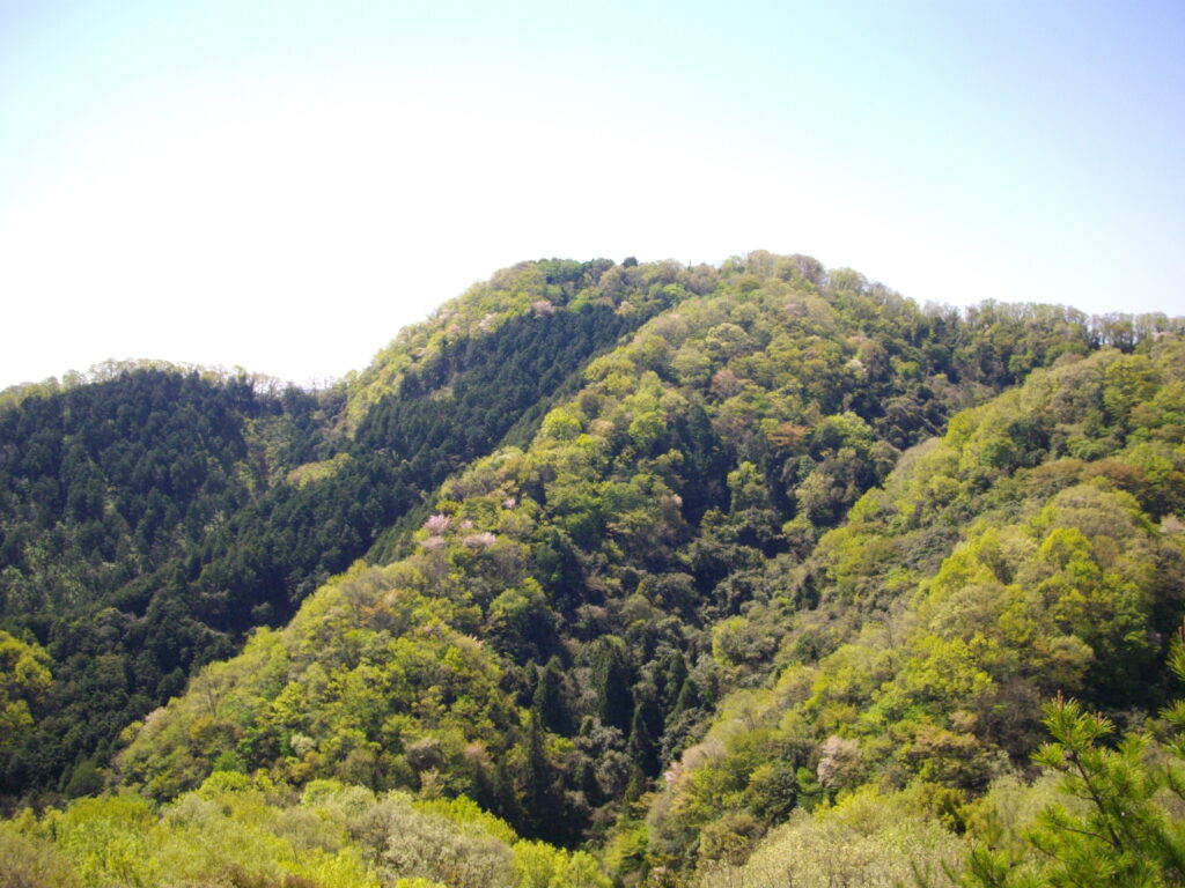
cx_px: 592
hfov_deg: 50.1
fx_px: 1267
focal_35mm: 37
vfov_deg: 38.7
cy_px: 444
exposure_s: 1/200
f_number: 5.6
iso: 100
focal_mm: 6.2
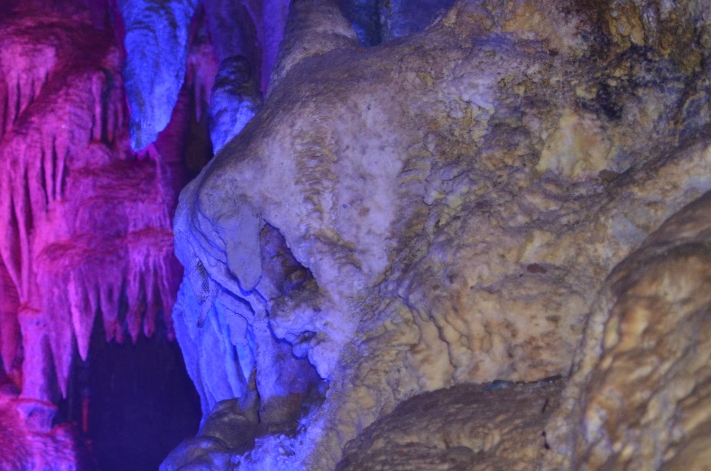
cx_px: -78
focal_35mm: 118
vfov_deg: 11.6
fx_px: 2328
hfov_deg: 16.8
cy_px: 222
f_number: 4
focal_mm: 35
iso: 800
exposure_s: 1/60
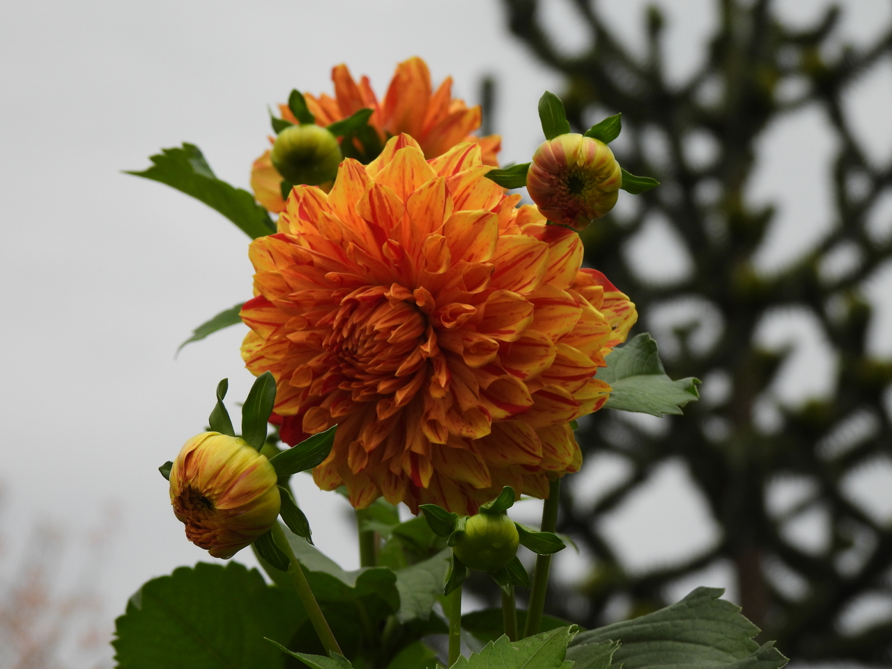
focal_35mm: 200
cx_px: 446
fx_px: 5154
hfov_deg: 9.9
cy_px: 334
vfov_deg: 7.4
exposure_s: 1/200
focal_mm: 35.7
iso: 100
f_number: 4.5
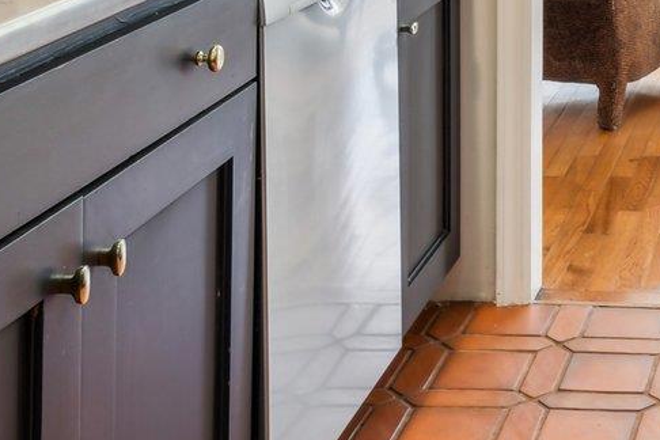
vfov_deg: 15.4
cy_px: -274
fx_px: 1467
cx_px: 831
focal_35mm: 80
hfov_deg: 22.9
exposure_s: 1/15
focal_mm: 19
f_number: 8
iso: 400
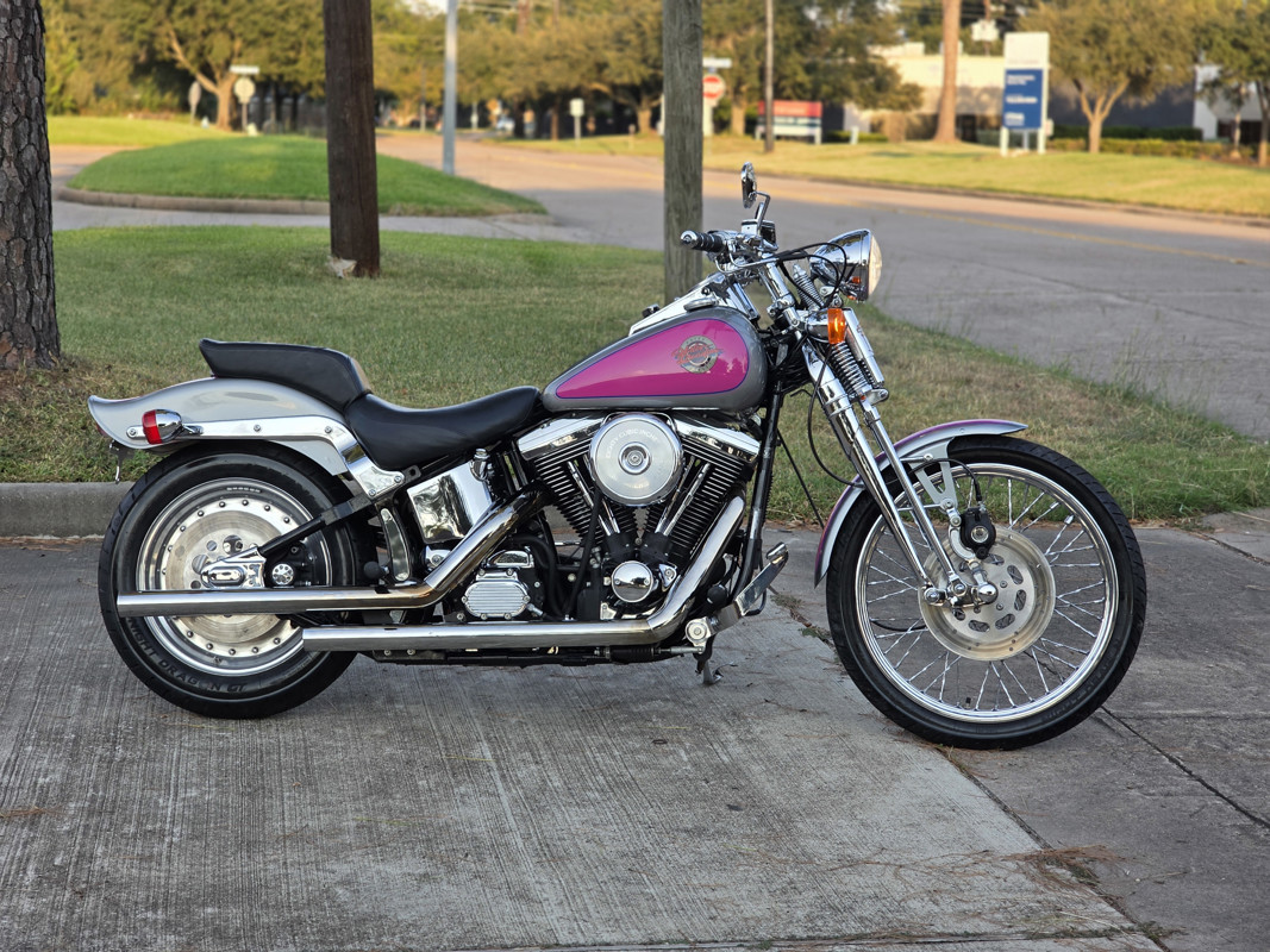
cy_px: 476
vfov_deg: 21.3
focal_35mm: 69
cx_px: 635
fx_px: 2531
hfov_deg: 28.2
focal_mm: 7.9
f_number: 2.4
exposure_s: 1/367
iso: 50
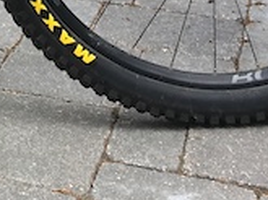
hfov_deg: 13.1
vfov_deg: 9.4
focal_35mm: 141
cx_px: -156
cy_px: -272
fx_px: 1089
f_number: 2.2
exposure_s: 1/120
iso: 25
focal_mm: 4.15
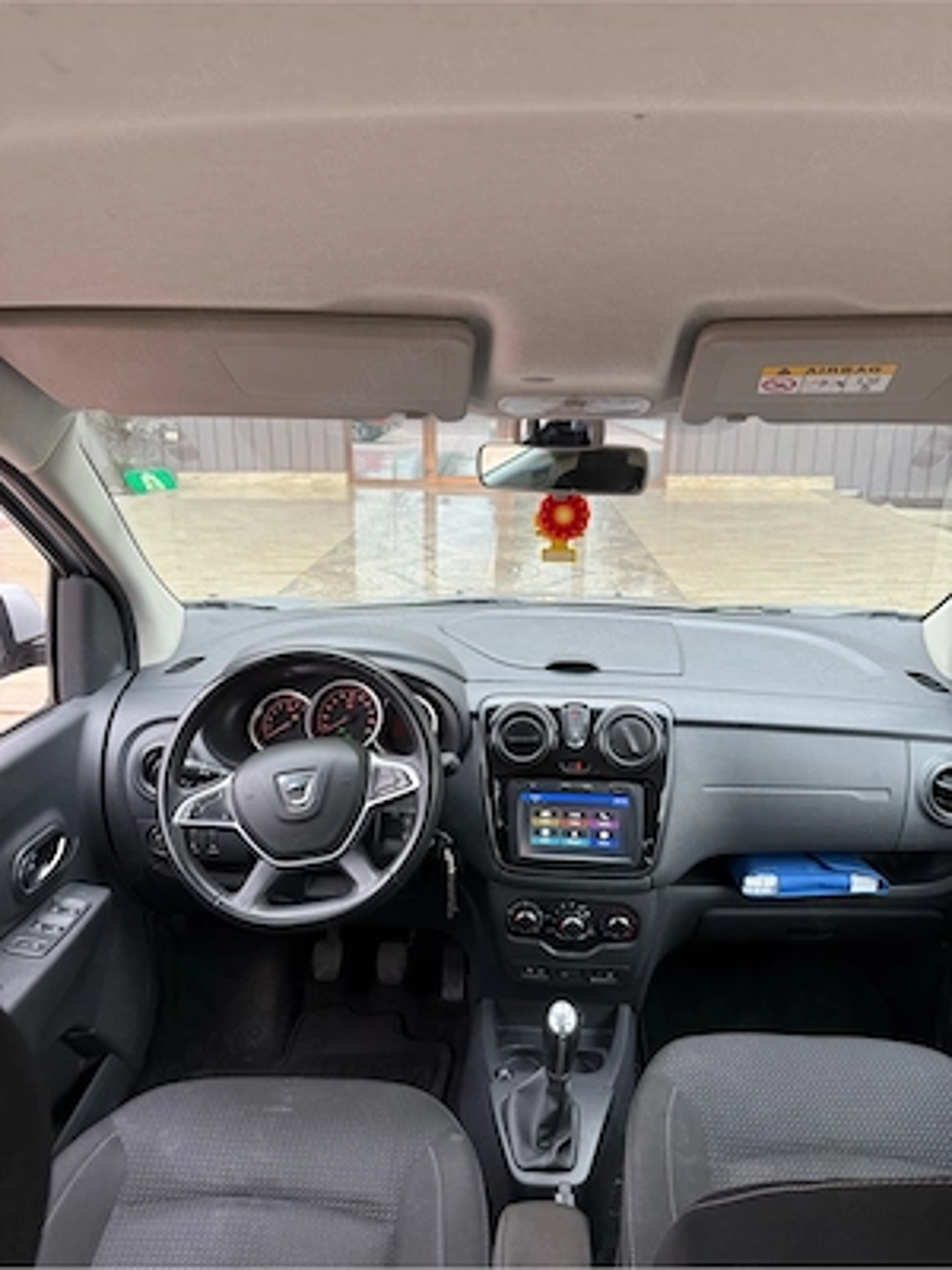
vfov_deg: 71.6
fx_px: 880
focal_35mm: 24
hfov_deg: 56.8
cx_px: 476
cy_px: 635
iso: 200
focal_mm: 6.76
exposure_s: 1/104
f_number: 1.78
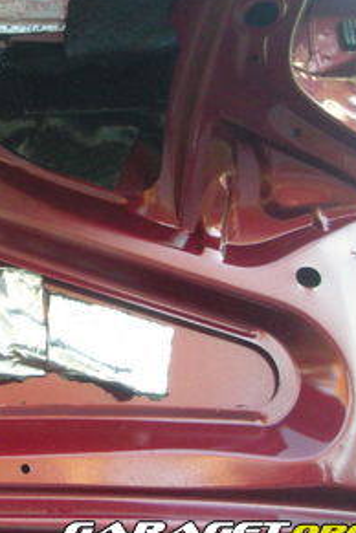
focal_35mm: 80
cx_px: -209
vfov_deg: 25.0
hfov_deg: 15.5
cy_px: 110
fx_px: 1187
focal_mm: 5.7
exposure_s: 1/50.8
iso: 259
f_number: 2.8
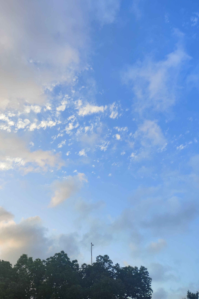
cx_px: 97
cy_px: 151
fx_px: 224
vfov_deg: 67.4
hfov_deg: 47.9
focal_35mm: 27
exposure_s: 1/294
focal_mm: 4.71
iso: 50
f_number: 1.79
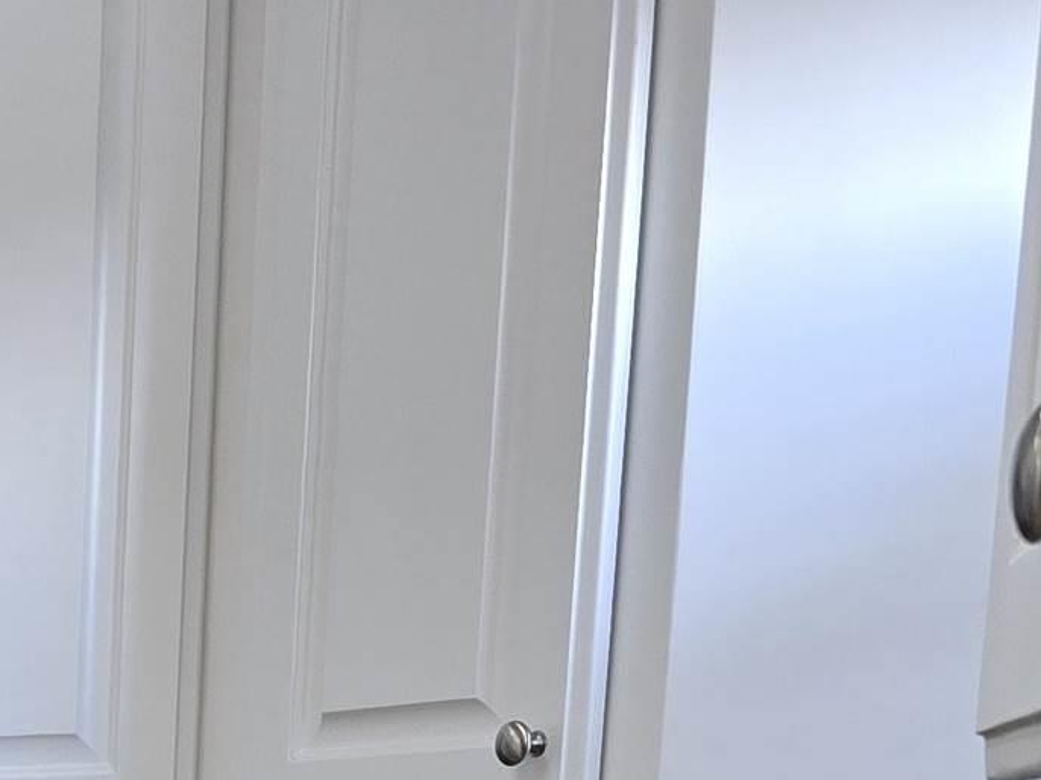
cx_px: -754
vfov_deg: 12.6
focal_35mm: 103
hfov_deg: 16.4
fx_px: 3096
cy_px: 1549
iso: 100
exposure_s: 1/120
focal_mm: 6.3
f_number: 1.7
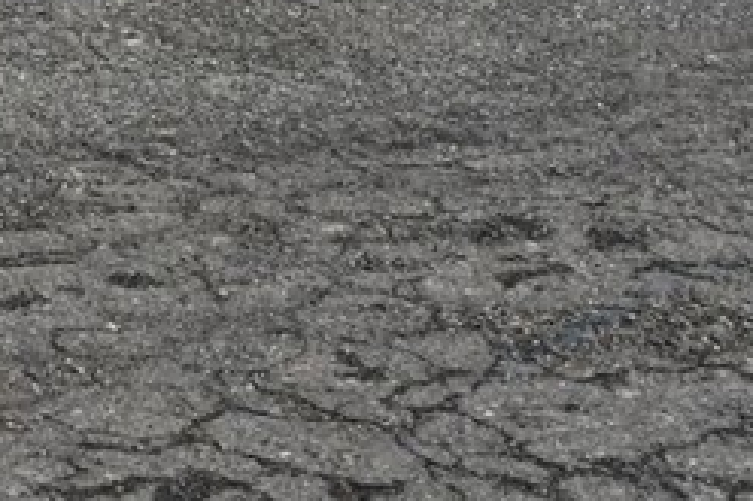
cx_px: -455
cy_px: -418
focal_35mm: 124
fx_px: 2592
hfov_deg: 15.0
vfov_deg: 10.4
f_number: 8
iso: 100
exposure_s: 1/250
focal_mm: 20
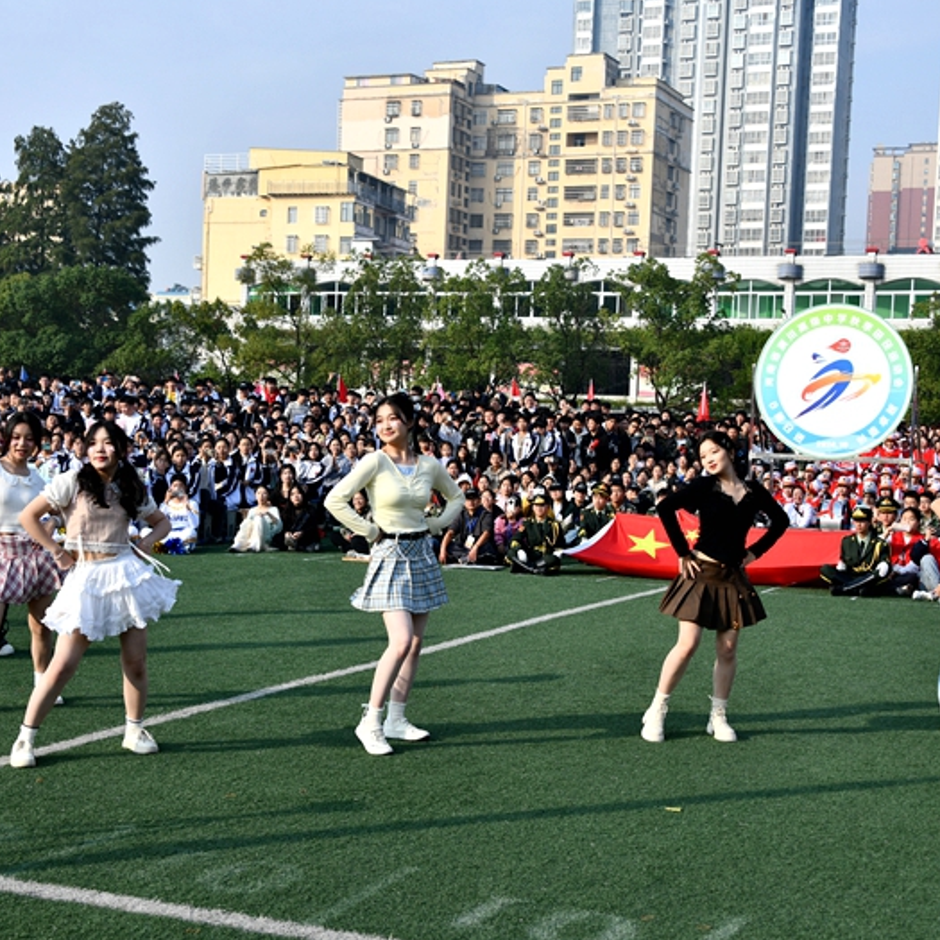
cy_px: 468
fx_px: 1751
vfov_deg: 30.0
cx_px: 444
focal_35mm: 57
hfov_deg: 30.0
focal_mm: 44
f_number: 6.3
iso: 125
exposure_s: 1/500
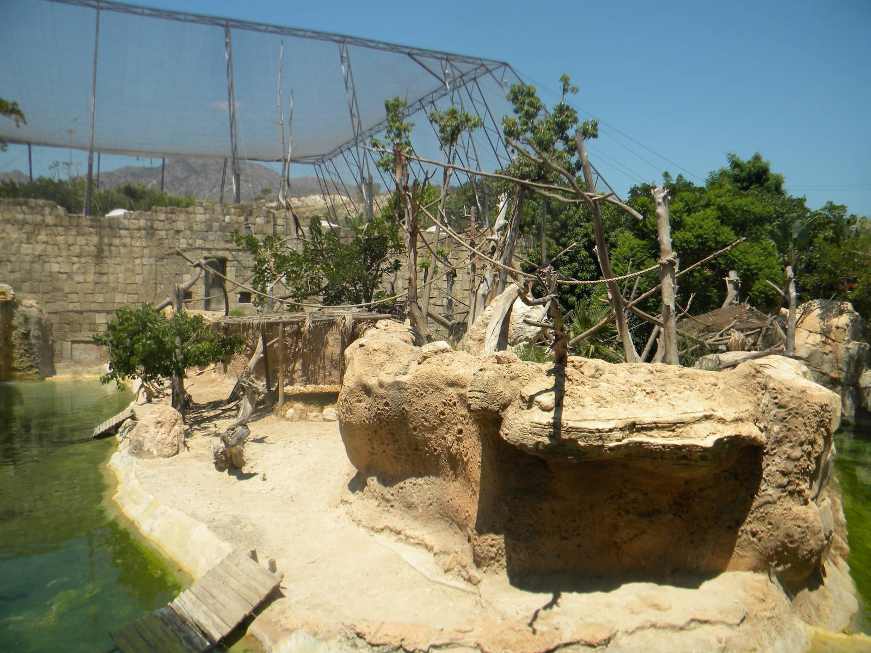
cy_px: 326
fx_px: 705
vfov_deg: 49.7
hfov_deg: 63.4
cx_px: 436
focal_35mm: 28
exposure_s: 1/329
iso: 80
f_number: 7
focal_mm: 5
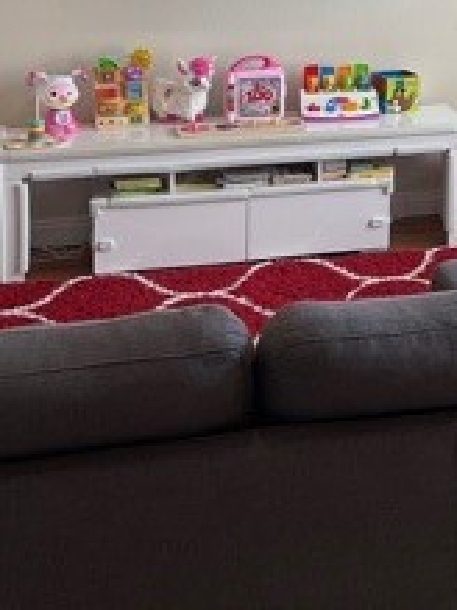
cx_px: 535
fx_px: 1339
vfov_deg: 24.0
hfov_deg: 18.4
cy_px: -58
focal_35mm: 76
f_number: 1.6
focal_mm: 5.1
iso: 80
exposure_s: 1/120
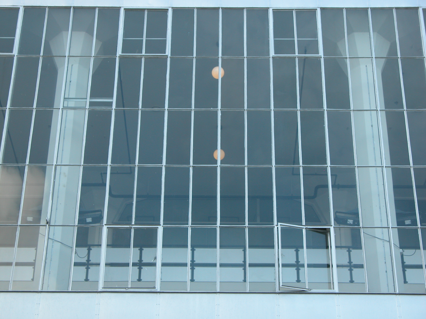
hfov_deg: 22.3
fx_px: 1083
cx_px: 213
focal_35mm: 88
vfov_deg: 16.8
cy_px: 160
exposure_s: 1/239
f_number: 3.9
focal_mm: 22.3
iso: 100
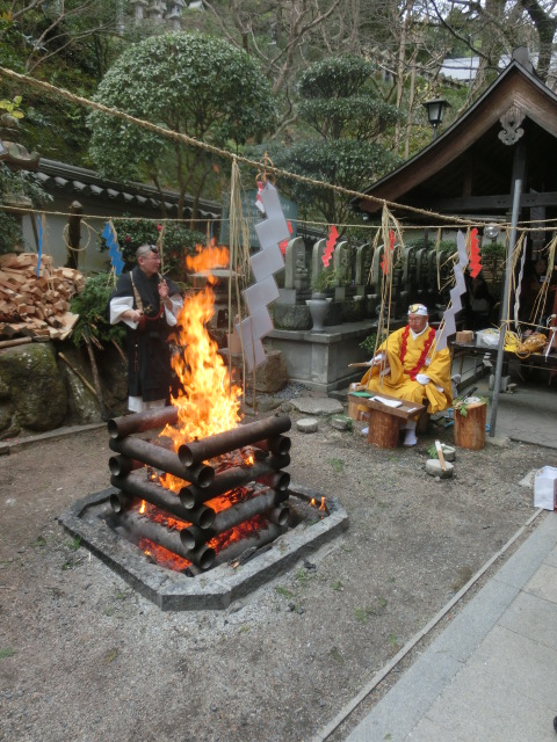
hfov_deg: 56.8
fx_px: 515
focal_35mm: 24
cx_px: 278
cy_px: 371
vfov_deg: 71.6
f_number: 3
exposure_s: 1/200
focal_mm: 4.24
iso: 80
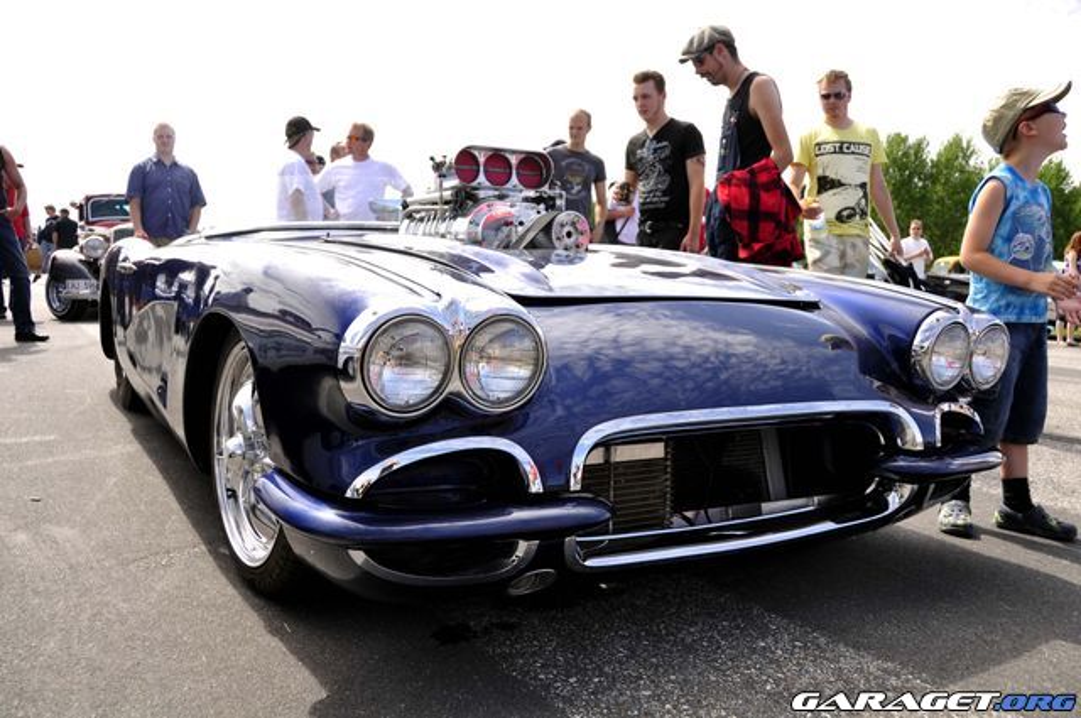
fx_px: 900
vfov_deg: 43.5
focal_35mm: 30
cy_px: 359
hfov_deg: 62.0
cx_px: 540
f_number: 5.6
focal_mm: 20
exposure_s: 1/125
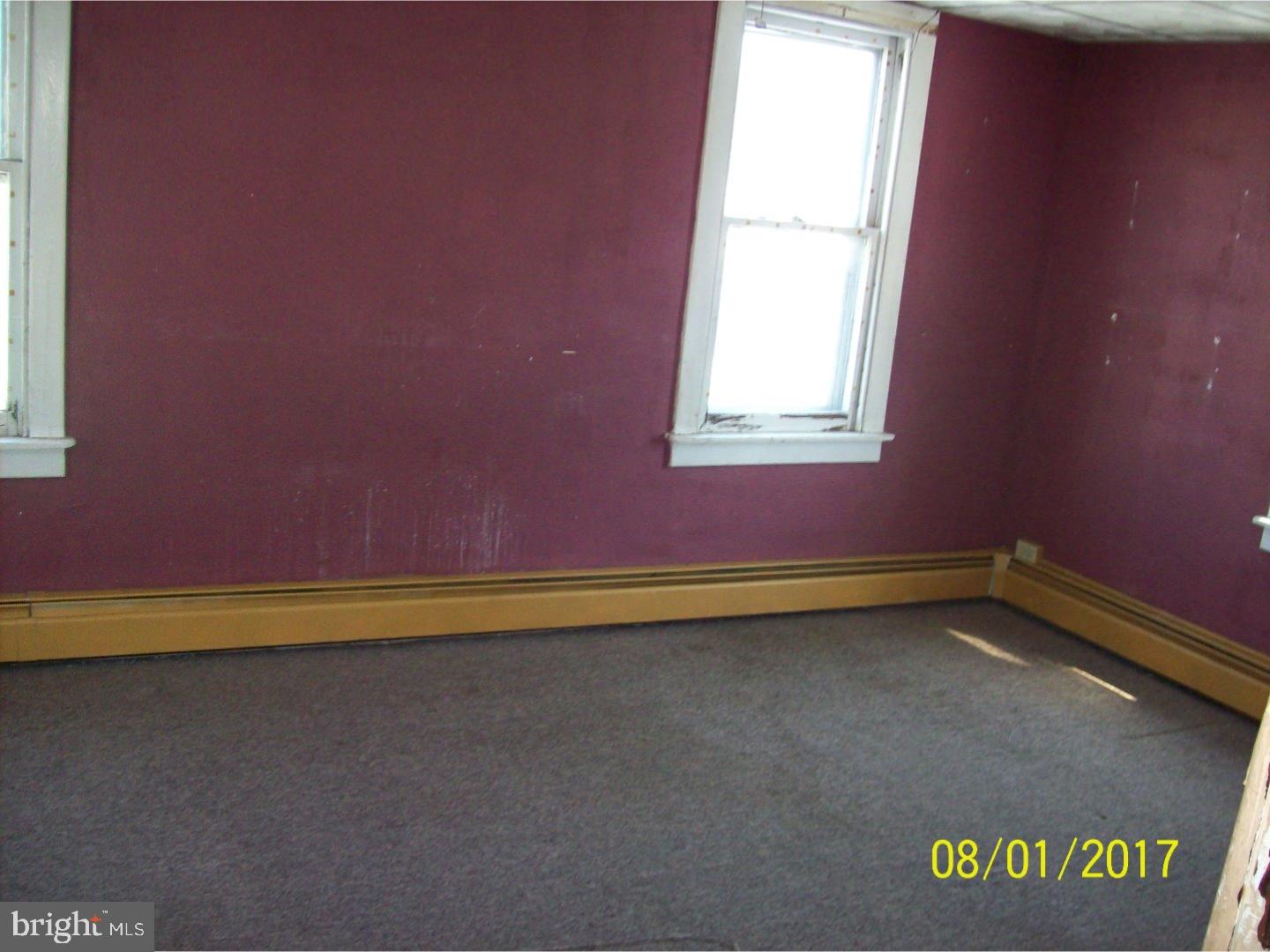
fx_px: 1321
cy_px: 476
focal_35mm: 36
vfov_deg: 39.7
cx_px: 635
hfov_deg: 51.4
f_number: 2.7
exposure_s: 1/64
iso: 200
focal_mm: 6
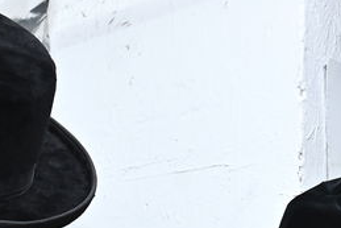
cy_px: 493
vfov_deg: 8.0
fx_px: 1535
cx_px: 278
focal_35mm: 162
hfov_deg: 12.6
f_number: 7.1
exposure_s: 1/200
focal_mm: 30
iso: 1000
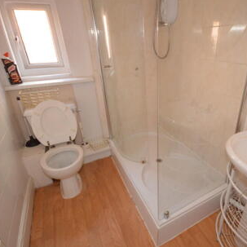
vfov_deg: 74.8
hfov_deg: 73.1
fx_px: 161
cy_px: 120
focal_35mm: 20
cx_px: 160
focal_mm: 10
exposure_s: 1/60
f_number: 4
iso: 2000
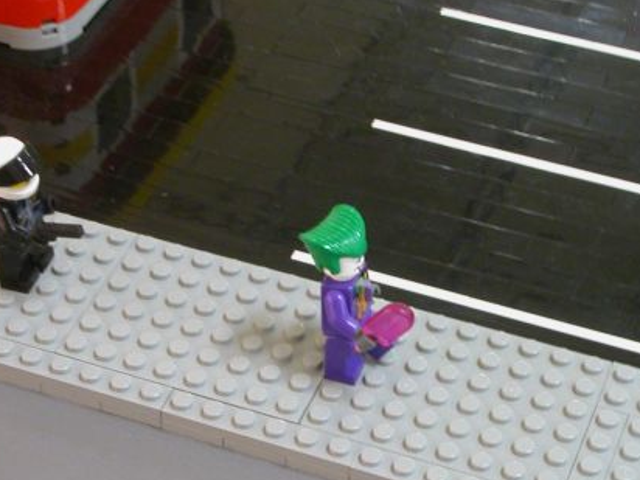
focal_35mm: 99
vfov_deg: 14.9
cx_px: 371
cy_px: 318
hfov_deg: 19.8
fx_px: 1830
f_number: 3.7
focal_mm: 10.4
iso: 200
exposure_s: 1/2.8
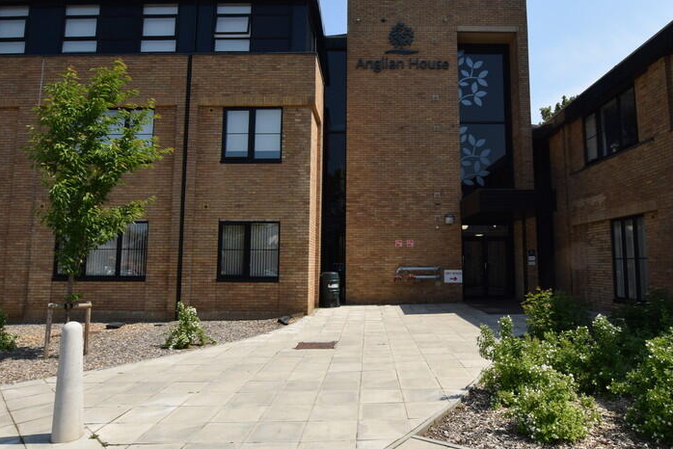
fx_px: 411
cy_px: 222
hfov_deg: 78.4
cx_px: 364
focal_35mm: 22
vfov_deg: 57.3
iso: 100
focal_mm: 10
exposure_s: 1/200
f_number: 10
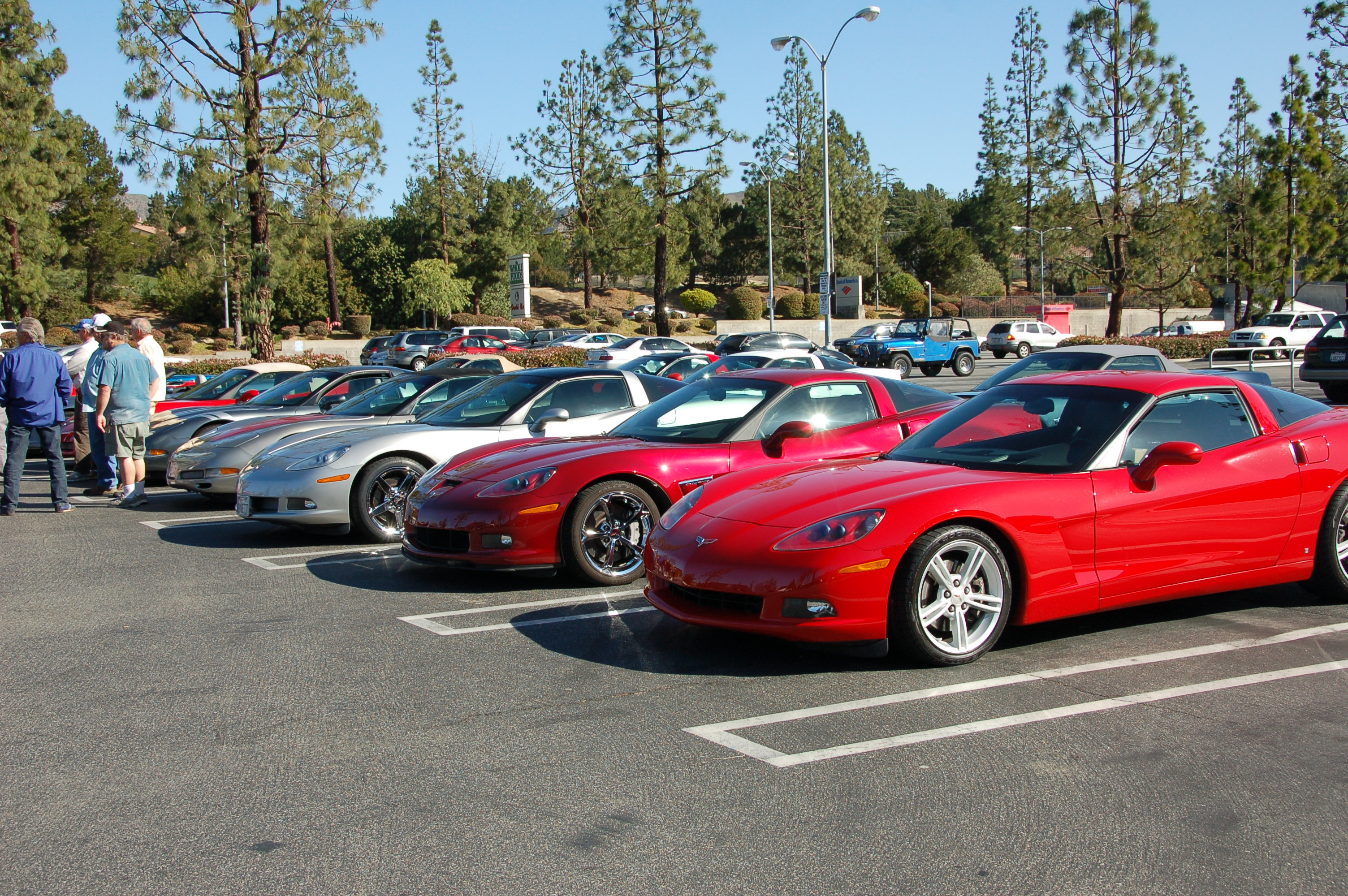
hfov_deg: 45.0
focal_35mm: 44
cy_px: 448
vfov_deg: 30.8
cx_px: 674
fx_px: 1627
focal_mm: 29
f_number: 9
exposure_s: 1/320
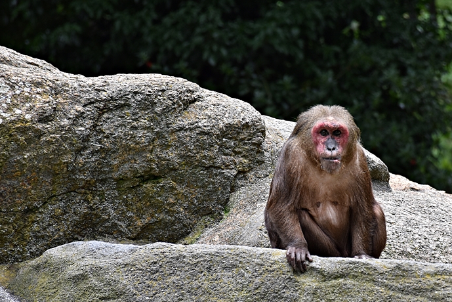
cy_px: 174
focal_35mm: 312
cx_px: 306
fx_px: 3919
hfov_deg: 6.6
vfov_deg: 4.4
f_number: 5.6
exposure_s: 1/250
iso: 400
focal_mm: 140
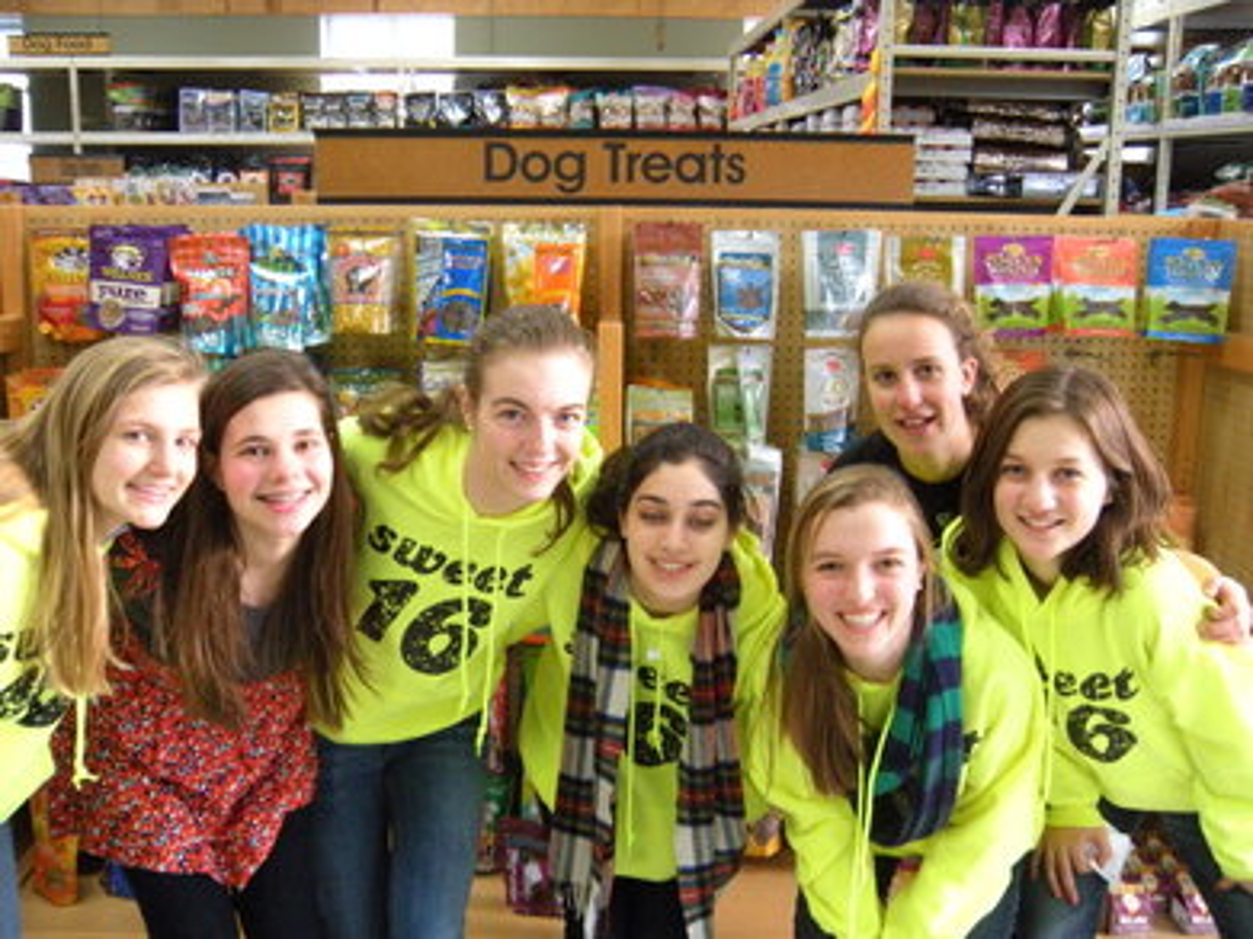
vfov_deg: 35.9
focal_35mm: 40
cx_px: 626
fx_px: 1447
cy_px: 470
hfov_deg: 46.8
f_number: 3.9
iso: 400
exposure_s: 1/32.2
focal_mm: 6.6
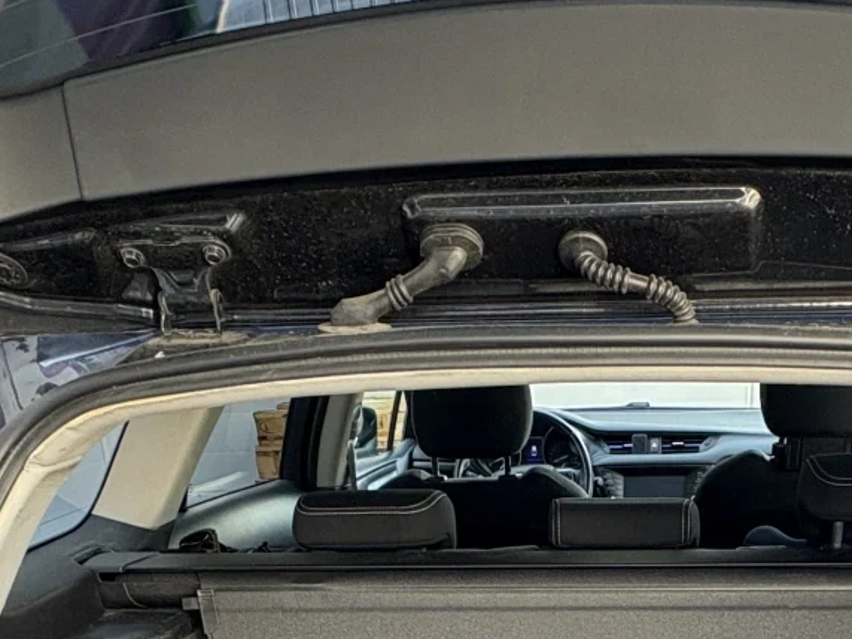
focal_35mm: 47
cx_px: 596
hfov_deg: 39.7
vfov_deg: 23.9
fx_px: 1157
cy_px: 976
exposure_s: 1/74
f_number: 2.2
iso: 200
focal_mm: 2.22
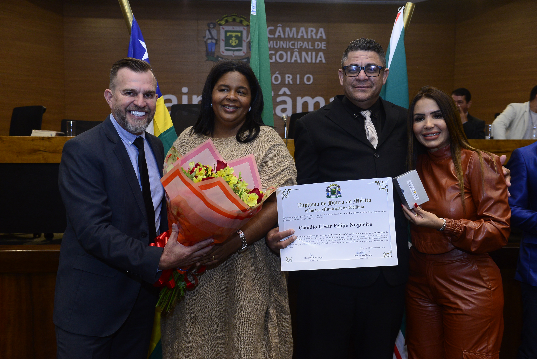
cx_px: 268
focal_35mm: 35
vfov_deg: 37.9
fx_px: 522
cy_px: 180
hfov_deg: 54.4
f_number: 6.3
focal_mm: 35
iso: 2500
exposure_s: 1/125
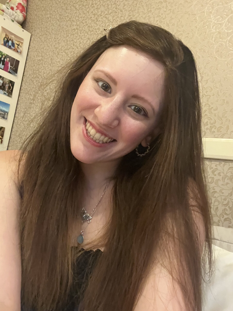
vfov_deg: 60.0
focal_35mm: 30
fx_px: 269
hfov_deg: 46.8
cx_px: 116
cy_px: 156
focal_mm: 2.71
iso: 640
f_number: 2.2
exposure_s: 1/30
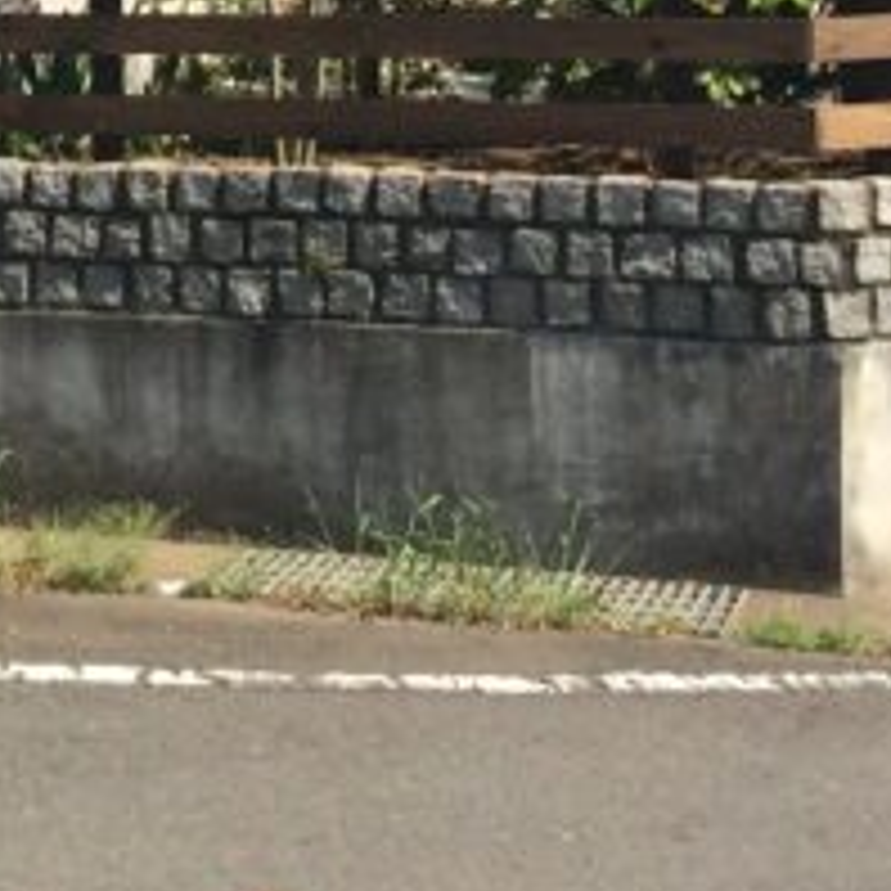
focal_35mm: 124
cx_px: -374
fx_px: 3611
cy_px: -194
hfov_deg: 13.4
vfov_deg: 13.6
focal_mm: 4.15
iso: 32
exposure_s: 1/1953
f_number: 2.2
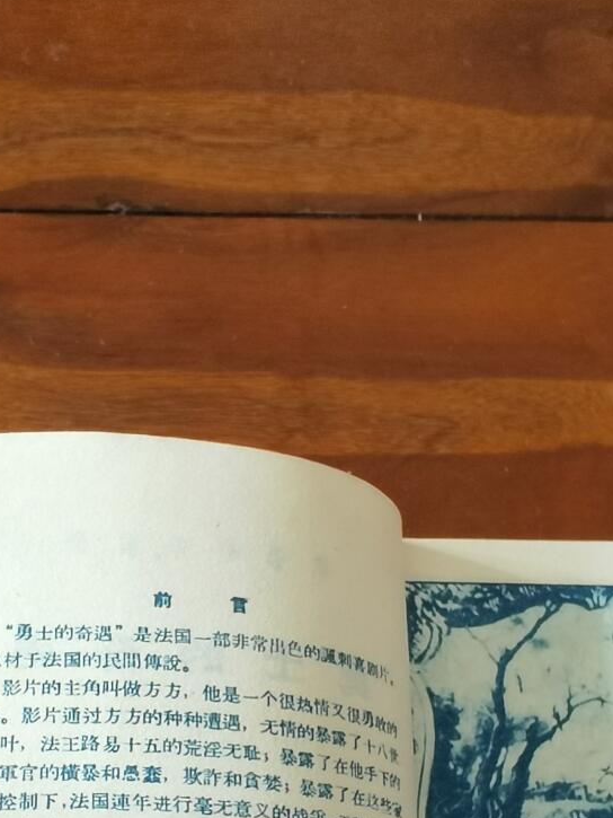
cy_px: 719
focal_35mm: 67
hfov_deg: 21.7
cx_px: 494
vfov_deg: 28.0
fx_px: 1582
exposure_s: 1/60
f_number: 2.2
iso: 125
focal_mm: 2.26
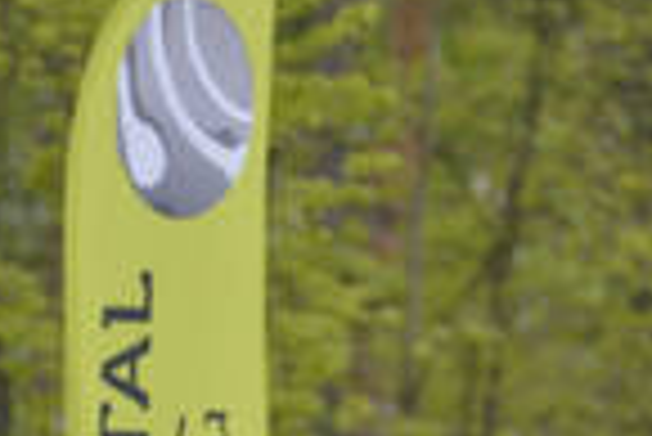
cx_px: -351
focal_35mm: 616
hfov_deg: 3.3
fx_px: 11167
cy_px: 933
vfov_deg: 2.2
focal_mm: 140
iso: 200
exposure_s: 1/2000
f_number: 4
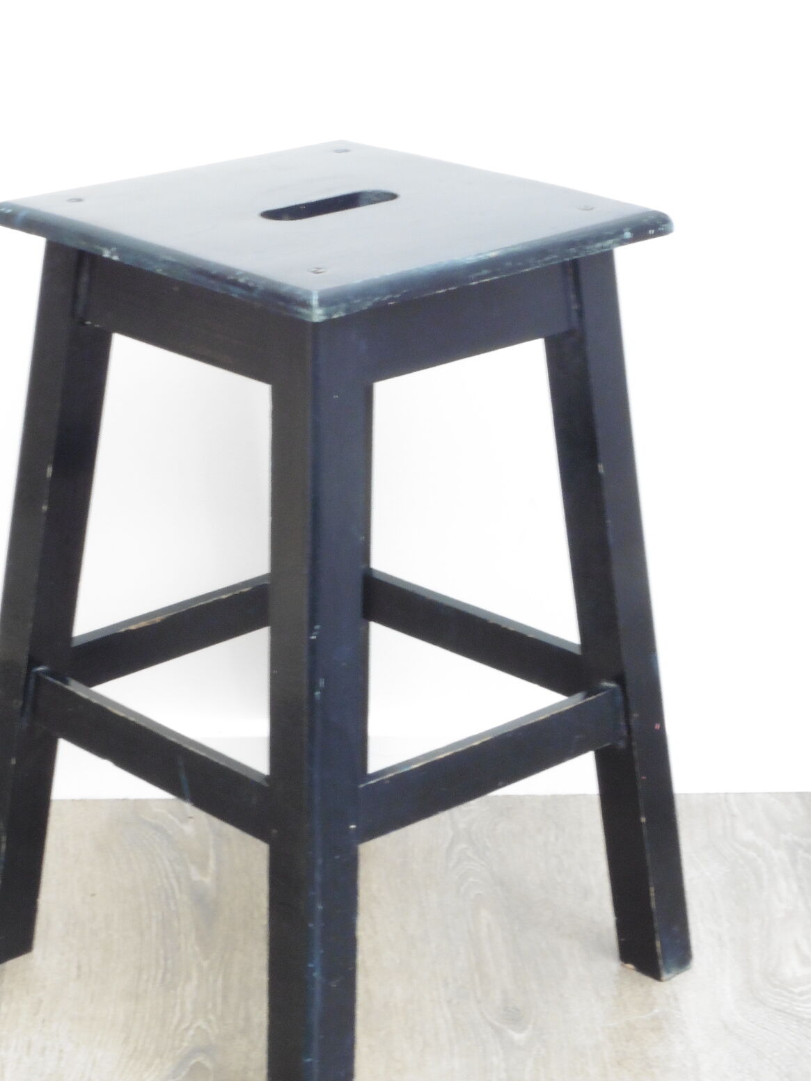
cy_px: 495
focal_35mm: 87
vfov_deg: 22.5
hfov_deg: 17.0
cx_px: 356
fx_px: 2718
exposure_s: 1/10
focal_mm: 11.7
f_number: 8
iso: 320
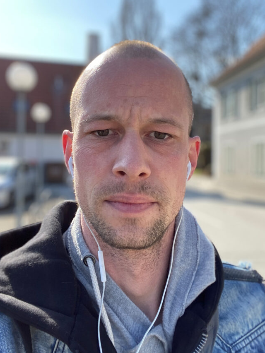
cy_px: 158
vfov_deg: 51.3
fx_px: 367
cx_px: 124
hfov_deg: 39.6
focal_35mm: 36
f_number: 2.2
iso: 25
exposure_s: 1/358
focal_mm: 2.71
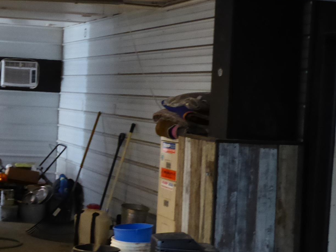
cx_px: 83
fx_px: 864
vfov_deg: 16.6
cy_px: 119
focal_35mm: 89
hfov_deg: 21.8
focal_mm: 9
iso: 800
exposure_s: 1/4
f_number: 4.1
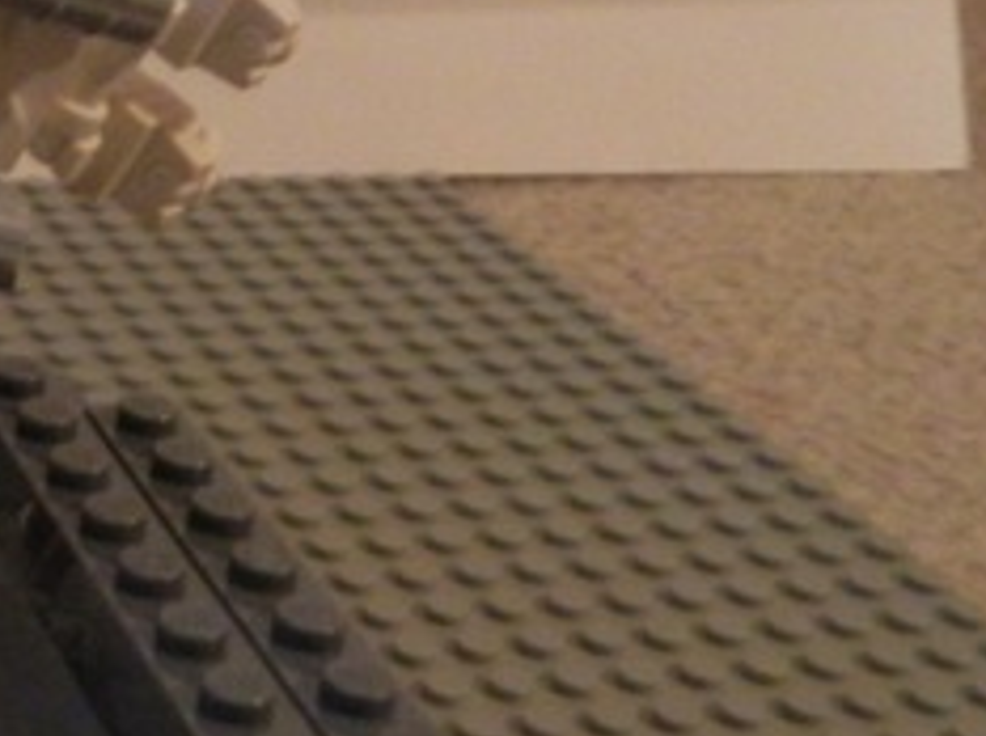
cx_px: -377
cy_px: 127
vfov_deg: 17.0
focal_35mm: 86
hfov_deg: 20.4
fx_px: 2446
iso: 400
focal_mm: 4.5
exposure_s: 1/15
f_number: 3.1
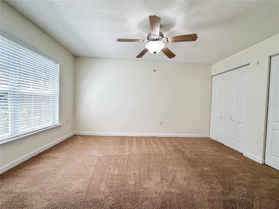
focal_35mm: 14
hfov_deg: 102.1
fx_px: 113
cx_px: 140
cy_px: 104
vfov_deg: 85.7
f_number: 2.2
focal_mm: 2.22
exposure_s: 1/120
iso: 50
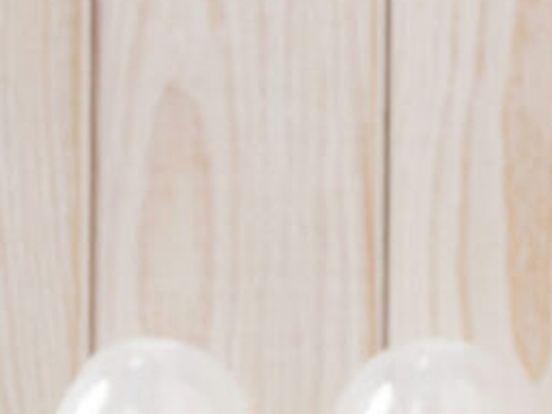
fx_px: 6413
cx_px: -223
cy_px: 580
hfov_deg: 4.9
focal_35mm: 402
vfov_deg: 3.7
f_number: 9
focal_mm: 105
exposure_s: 1/100
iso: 280
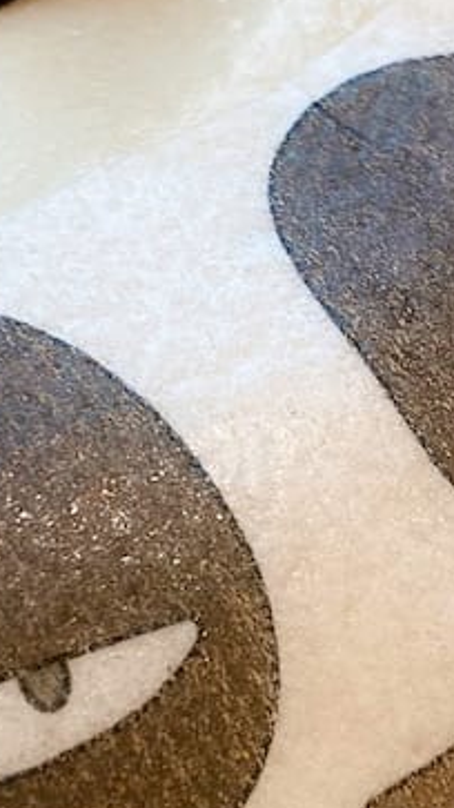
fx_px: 2227
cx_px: 225
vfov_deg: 20.6
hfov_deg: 11.6
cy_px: 400
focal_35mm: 104
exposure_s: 1/120
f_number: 1.8
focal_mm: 4.25
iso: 100
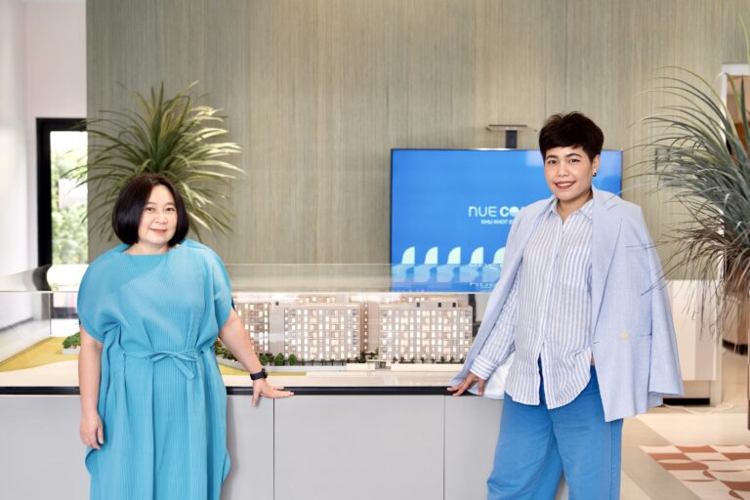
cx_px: 375
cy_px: 250
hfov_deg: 34.5
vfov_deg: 23.4
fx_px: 1208
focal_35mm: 58
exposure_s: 1/200
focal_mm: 58
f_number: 3.5
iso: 1250
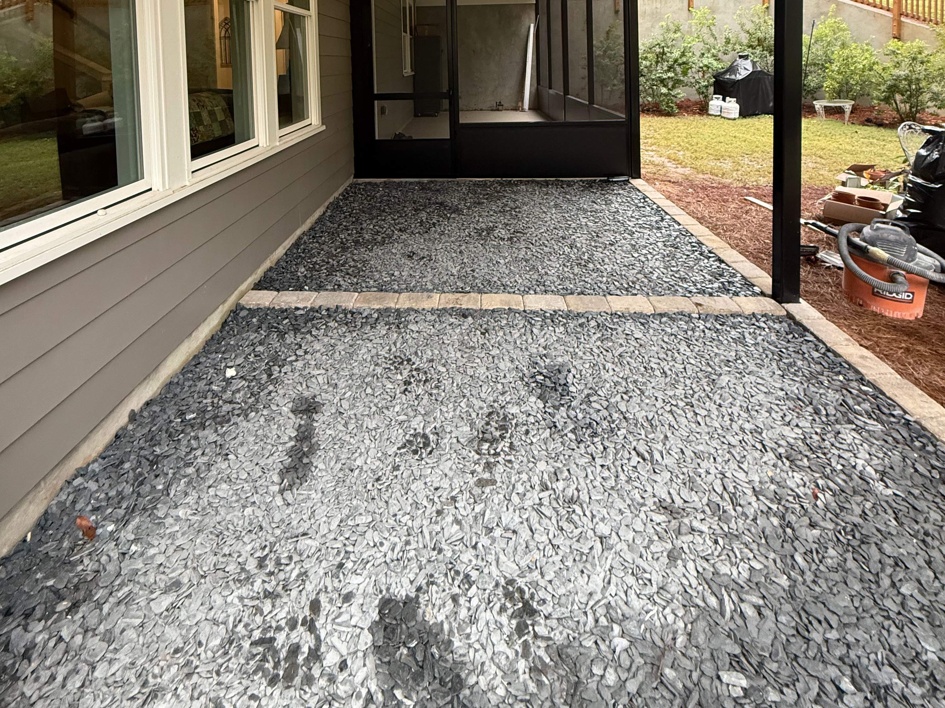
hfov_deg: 84.7
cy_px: 81
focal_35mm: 19
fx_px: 519
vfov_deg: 59.3
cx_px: 464
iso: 400
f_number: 2.2
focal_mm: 2.22
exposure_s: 1/60
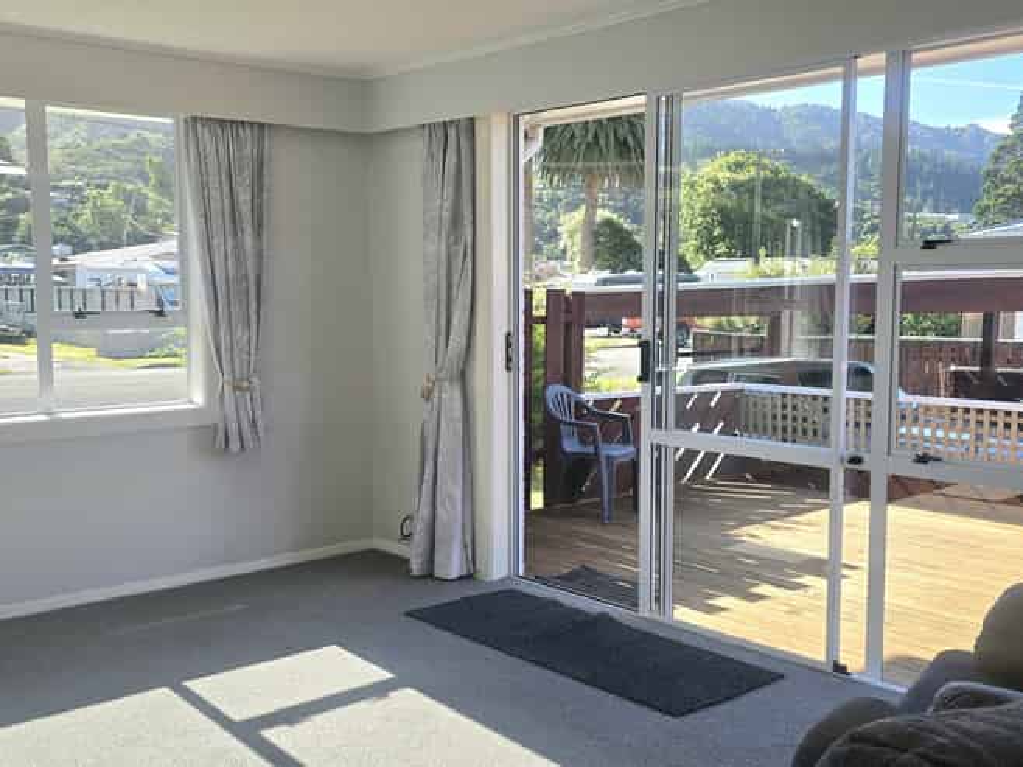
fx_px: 679
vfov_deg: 58.8
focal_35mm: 23
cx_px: 512
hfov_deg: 73.9
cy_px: 384
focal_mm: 6.3
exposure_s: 1/204
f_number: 1.7
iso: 12
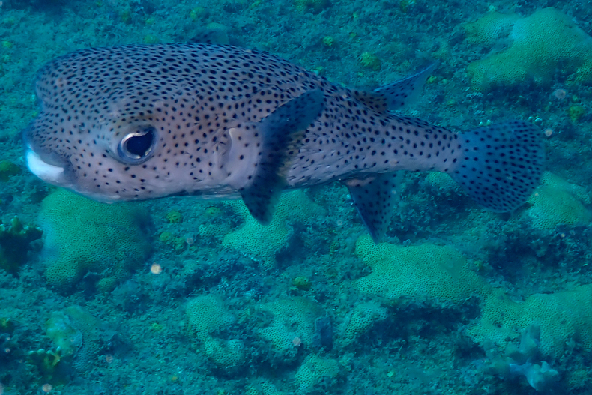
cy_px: 148
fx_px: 987
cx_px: 277
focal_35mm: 60
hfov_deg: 33.4
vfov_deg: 22.6
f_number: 4
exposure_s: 1/160
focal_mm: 7.34
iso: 100
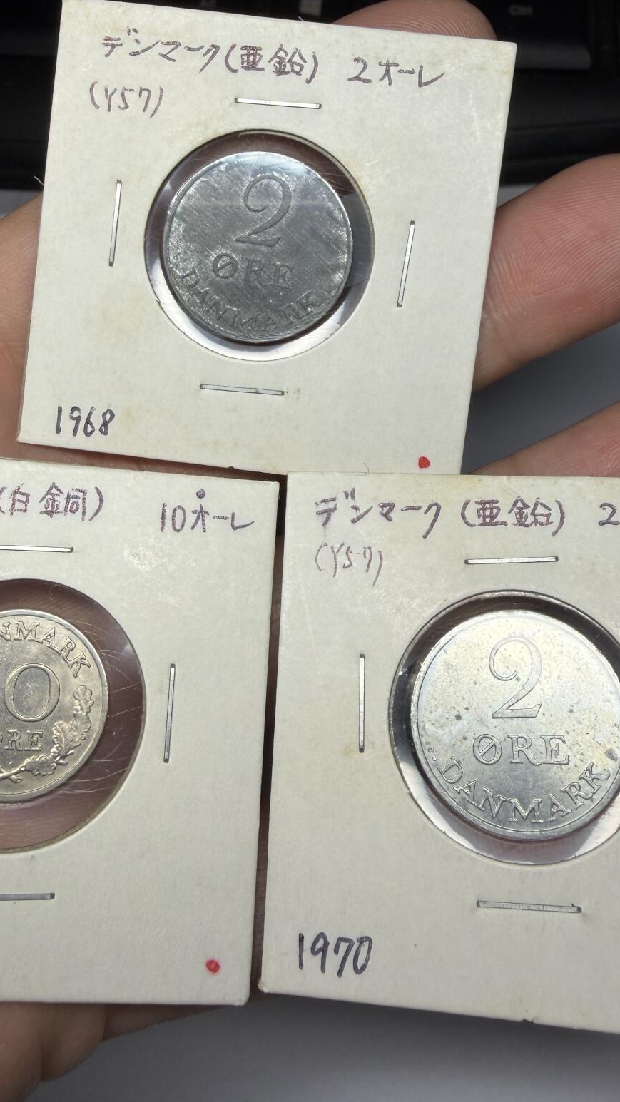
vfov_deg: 59.5
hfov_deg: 35.6
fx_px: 965
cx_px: 272
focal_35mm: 33
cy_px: 523
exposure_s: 1/208
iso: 40
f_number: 2.2
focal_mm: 2.22
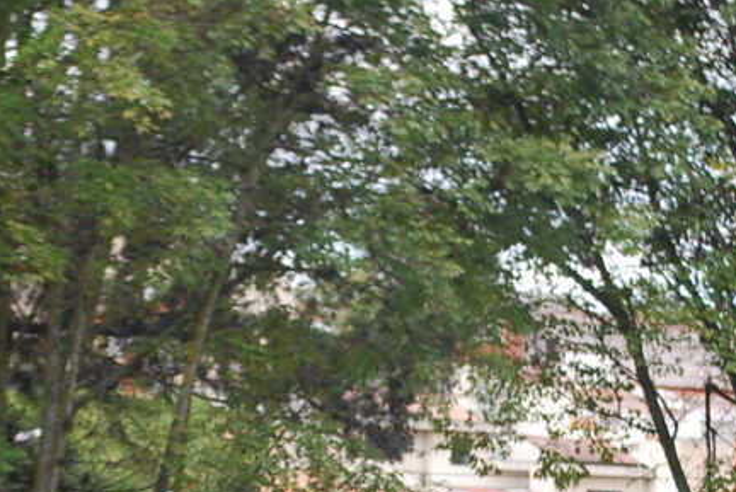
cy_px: 624
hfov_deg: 8.2
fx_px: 5157
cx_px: 421
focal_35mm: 252
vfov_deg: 5.4
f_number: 4.2
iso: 320
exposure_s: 1/125
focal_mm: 62
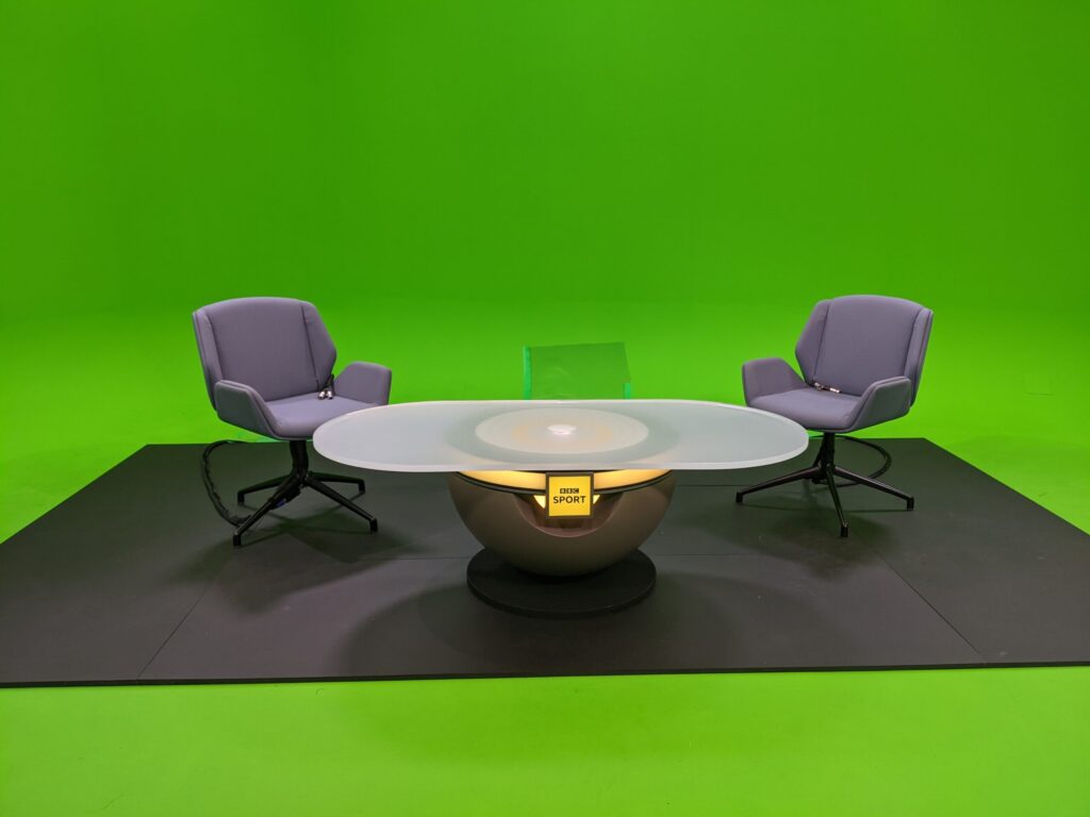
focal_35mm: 27
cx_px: 545
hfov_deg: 65.3
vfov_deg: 51.4
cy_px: 408
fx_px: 850
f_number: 1.8
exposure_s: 1/49.9
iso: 64
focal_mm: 4.44
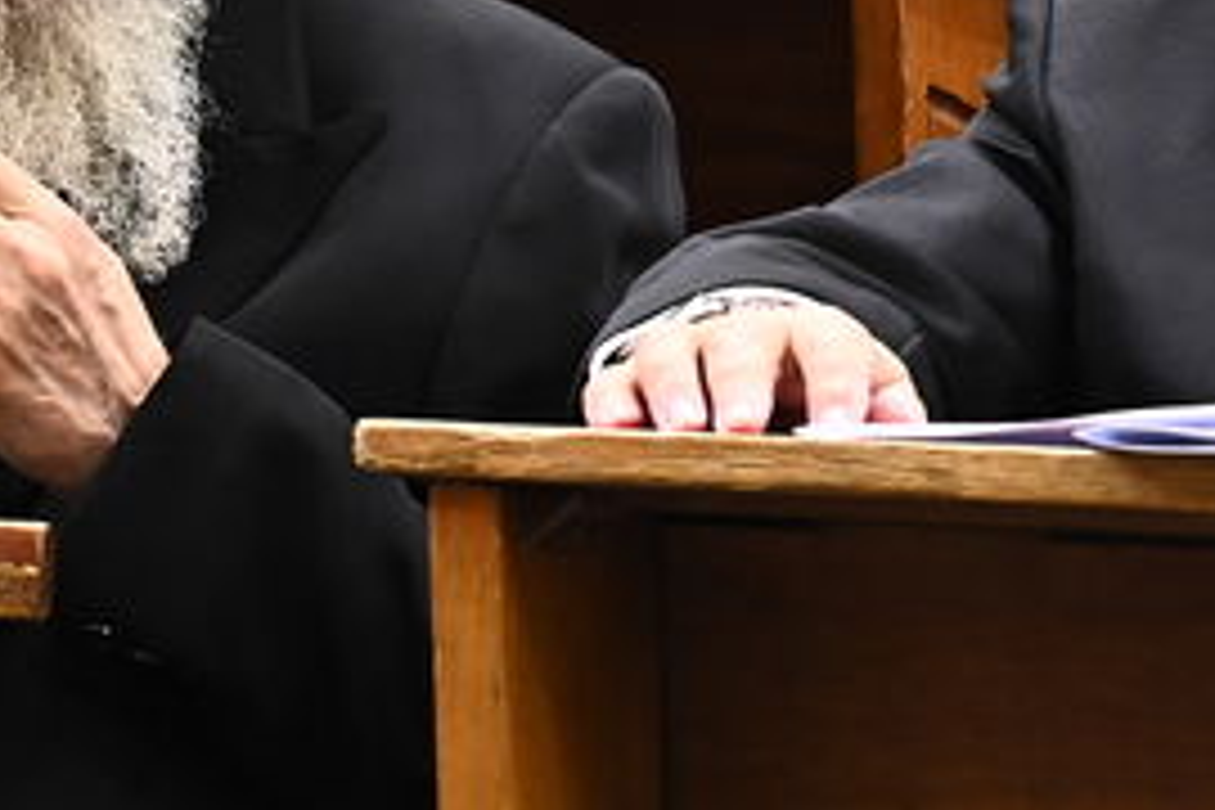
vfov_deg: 5.5
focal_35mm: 249
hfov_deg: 7.8
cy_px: 104
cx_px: 2637
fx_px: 8403
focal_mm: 48
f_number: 5
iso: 2500
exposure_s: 1/200
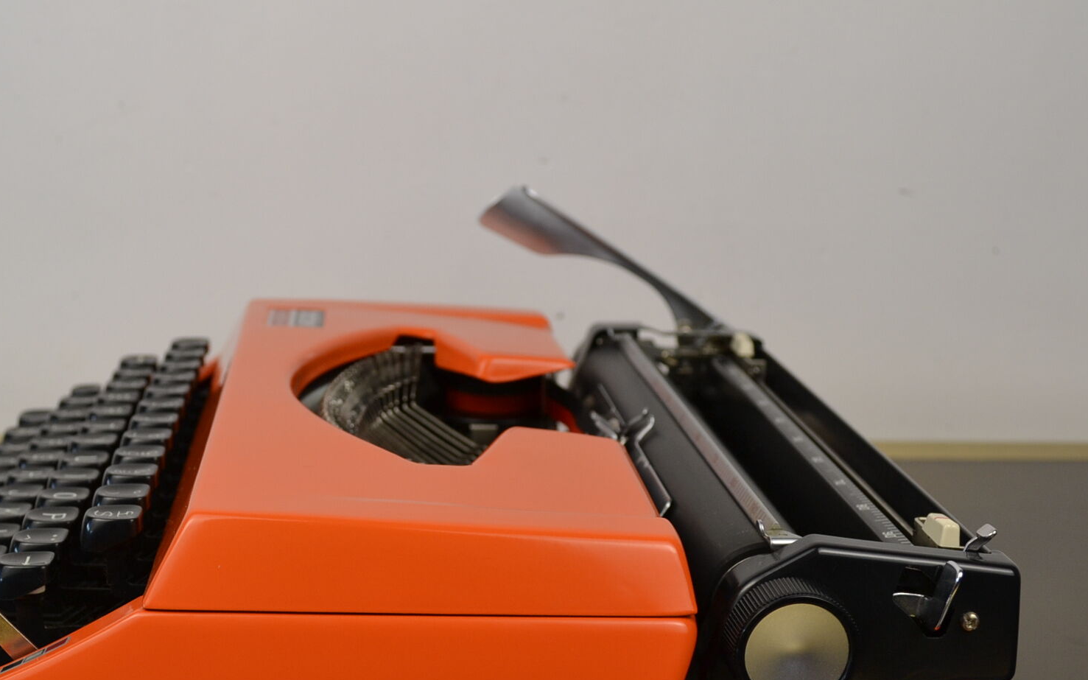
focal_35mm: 62
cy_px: 477
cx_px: 379
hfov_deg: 32.7
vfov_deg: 20.8
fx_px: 1838
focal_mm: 26
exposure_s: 1/125
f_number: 5.6
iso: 320
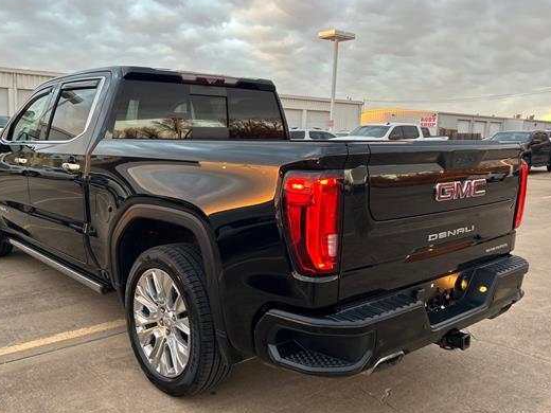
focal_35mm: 32
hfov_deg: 56.5
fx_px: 509
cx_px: 227
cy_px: 212
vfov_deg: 44.2
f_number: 1.5
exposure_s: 1/86
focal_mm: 5.7
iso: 125
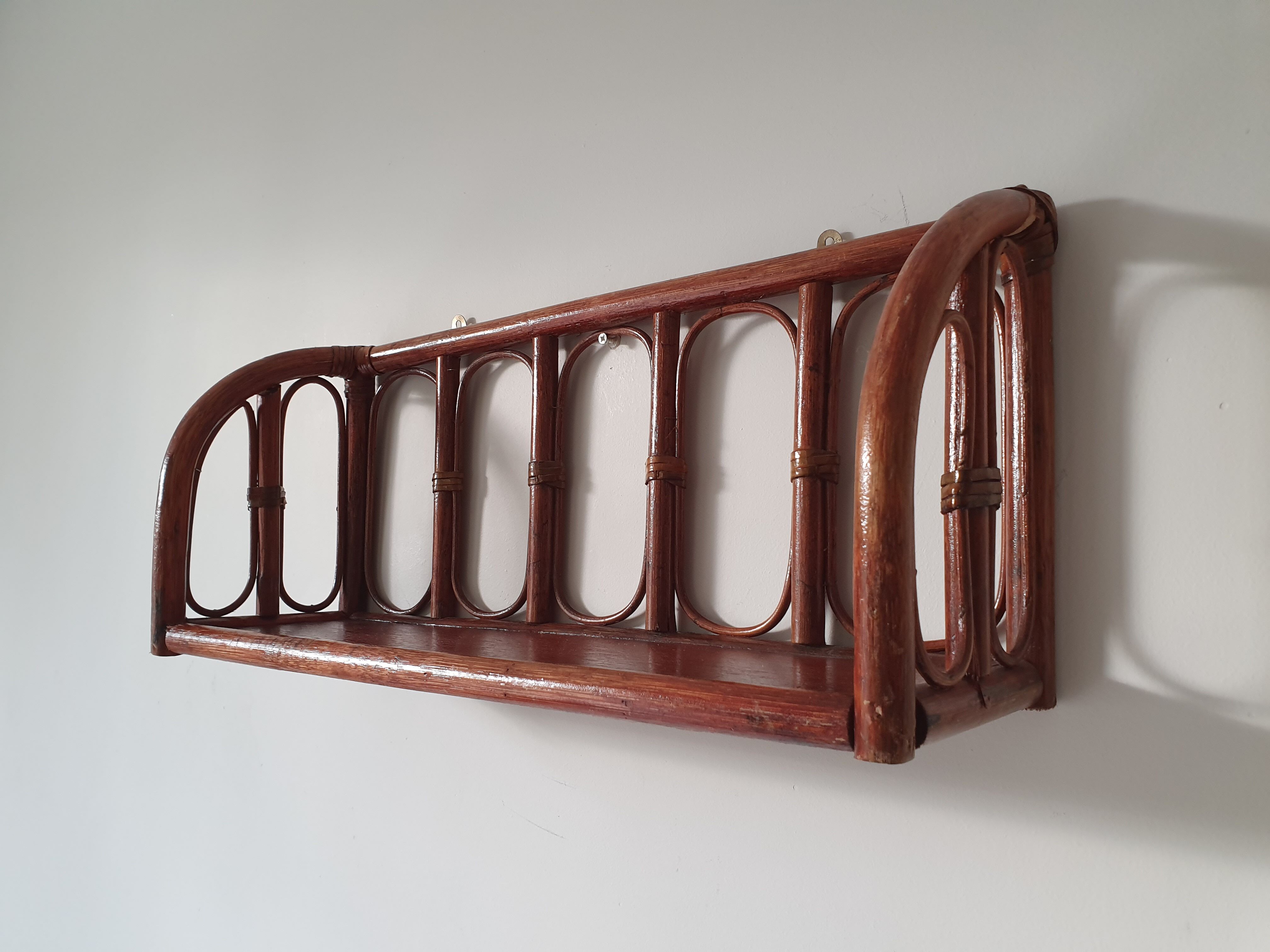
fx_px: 954
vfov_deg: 53.1
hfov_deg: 67.3
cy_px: 476
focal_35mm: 26
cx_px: 635
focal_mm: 4.32
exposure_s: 1/50
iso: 160
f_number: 2.4
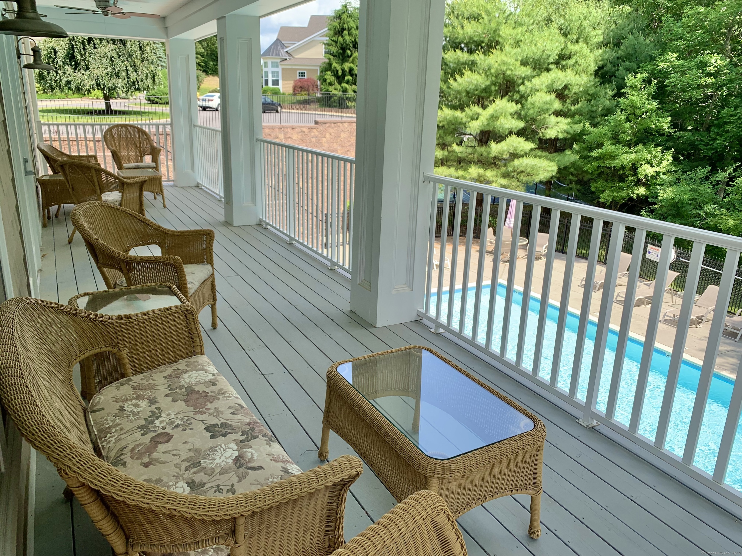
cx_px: 371
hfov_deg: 67.3
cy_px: 278
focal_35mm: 26
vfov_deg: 53.1
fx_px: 557
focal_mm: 4.25
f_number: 1.8
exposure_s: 1/580
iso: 25
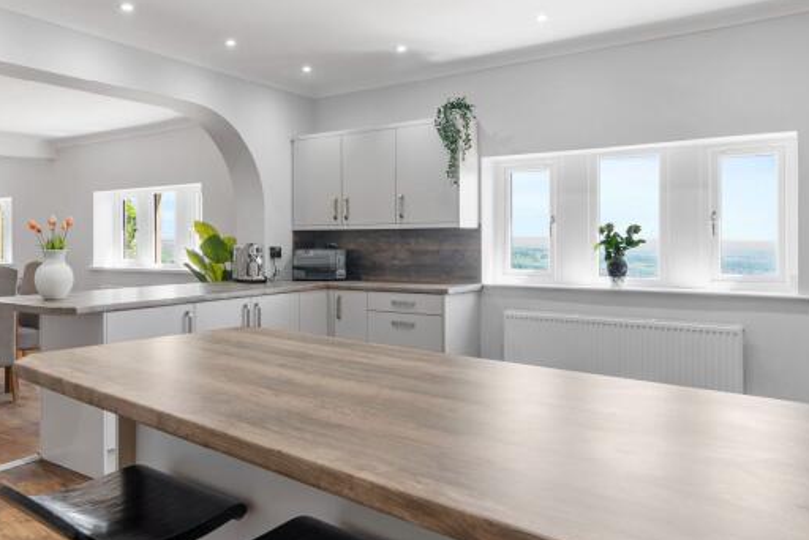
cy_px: 252
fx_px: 630
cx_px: 313
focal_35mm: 28
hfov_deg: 64.7
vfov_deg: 46.4
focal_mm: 14
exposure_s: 1/20
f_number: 14
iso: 200
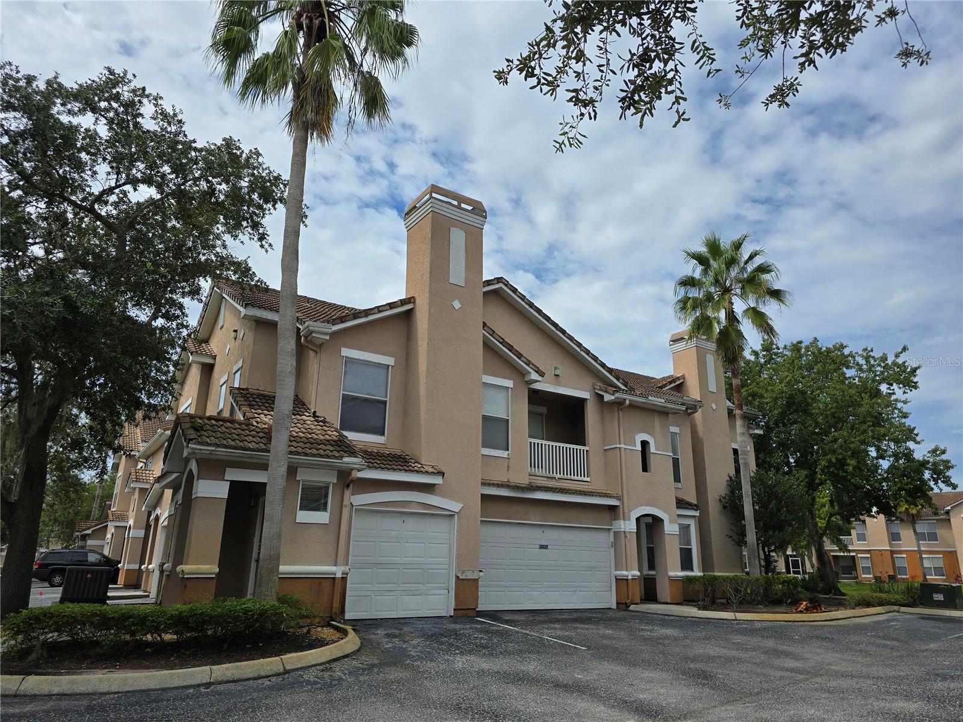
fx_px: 640
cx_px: 482
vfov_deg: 58.9
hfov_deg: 73.9
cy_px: 361
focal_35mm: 23
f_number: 1.7
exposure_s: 1/1336
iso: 12
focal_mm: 6.3
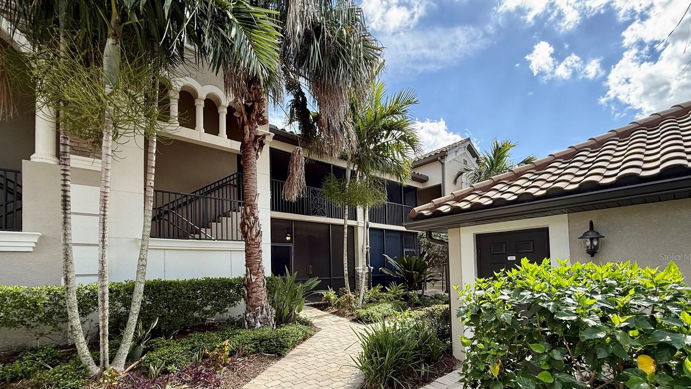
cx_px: 339
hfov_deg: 99.4
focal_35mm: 16
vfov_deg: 65.5
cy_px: 257
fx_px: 293
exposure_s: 1/479
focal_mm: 2.22
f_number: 2.2
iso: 50
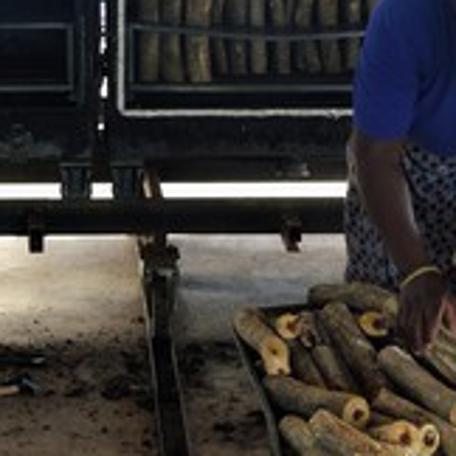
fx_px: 1312
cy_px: 203
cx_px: 127
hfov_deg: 19.6
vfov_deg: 19.7
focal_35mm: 88
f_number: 7.1
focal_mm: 40
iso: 800
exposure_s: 1/80
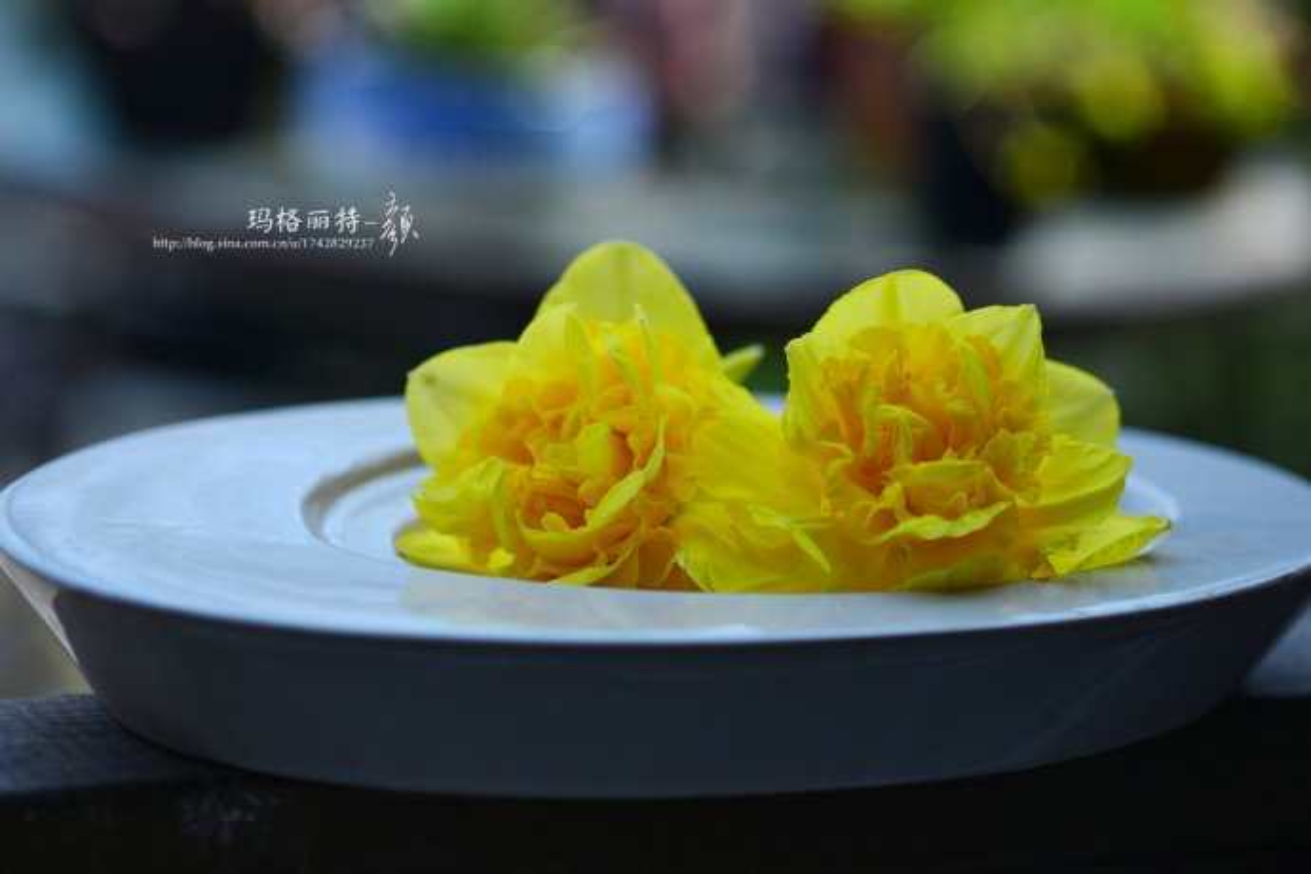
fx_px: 3823
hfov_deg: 19.5
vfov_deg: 13.0
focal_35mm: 105
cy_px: 437
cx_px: 656
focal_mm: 105
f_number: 4
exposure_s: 1/1600
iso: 200
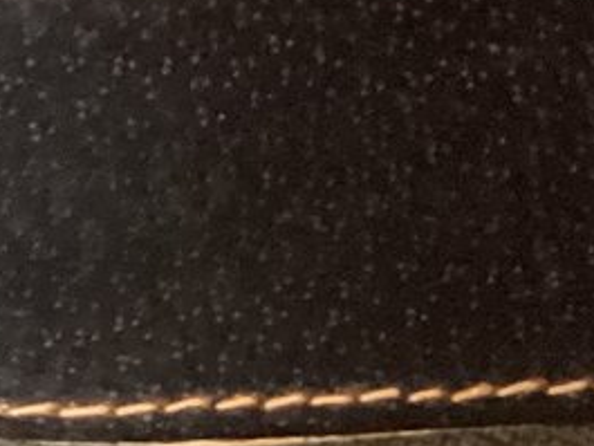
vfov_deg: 7.7
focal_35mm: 177
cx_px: 1070
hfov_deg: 10.5
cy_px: -662
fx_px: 3039
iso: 400
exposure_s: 1/33
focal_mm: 3.3
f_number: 2.4
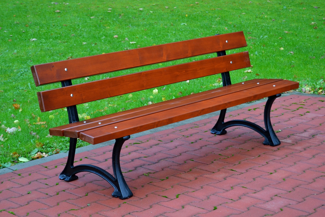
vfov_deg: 16.6
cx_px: 162
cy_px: 108
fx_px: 745
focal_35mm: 82
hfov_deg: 24.6
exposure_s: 1/60
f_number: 5.6
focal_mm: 55
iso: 640
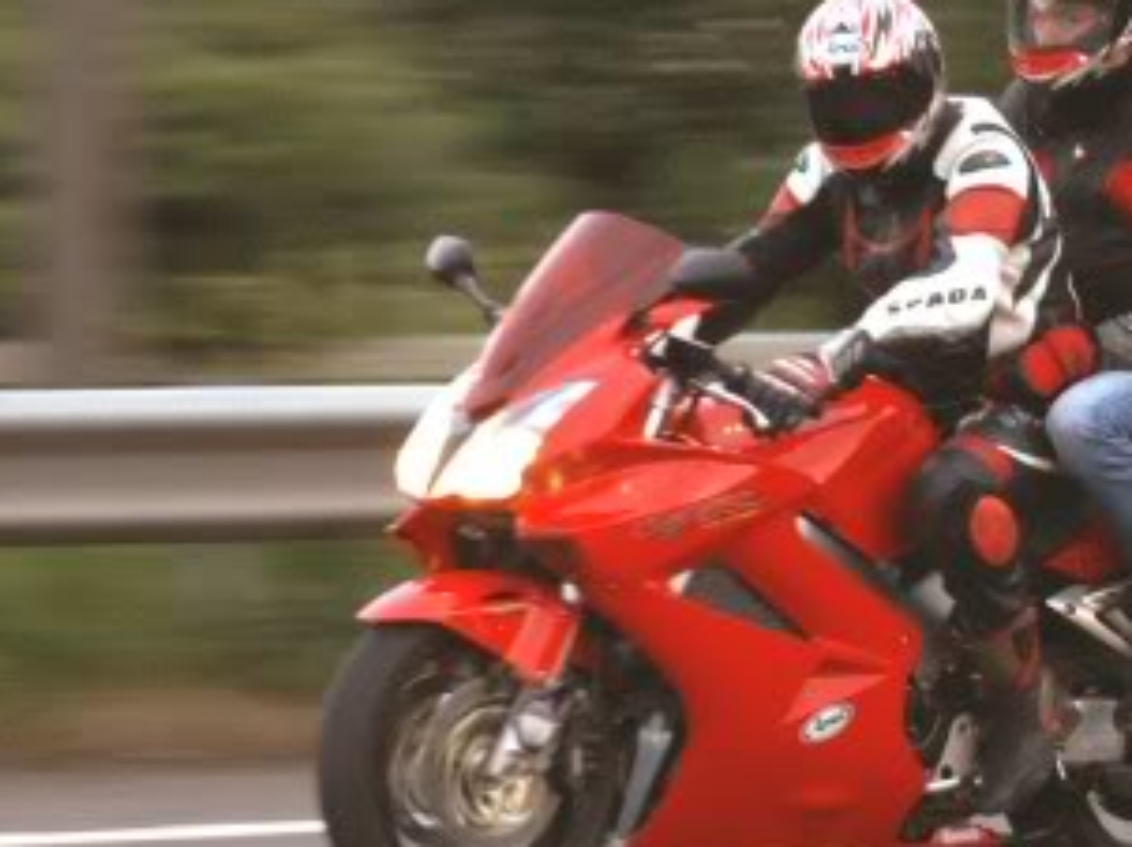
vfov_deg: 6.5
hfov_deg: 8.6
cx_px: 862
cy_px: 467
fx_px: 7483
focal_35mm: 229
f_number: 4.5
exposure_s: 1/125
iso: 800
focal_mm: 75
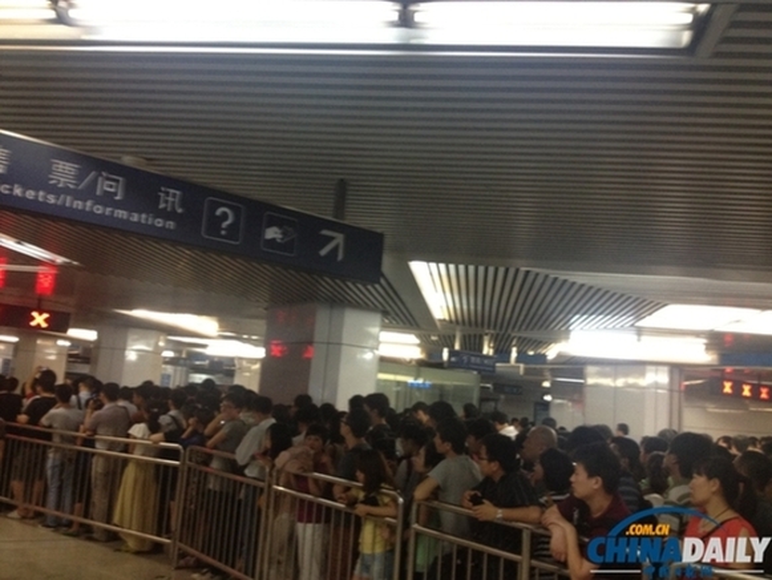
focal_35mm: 35
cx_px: 386
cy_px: 290
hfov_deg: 52.6
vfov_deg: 40.7
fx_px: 781
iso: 200
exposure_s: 1/20
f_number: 2.4
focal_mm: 4.28
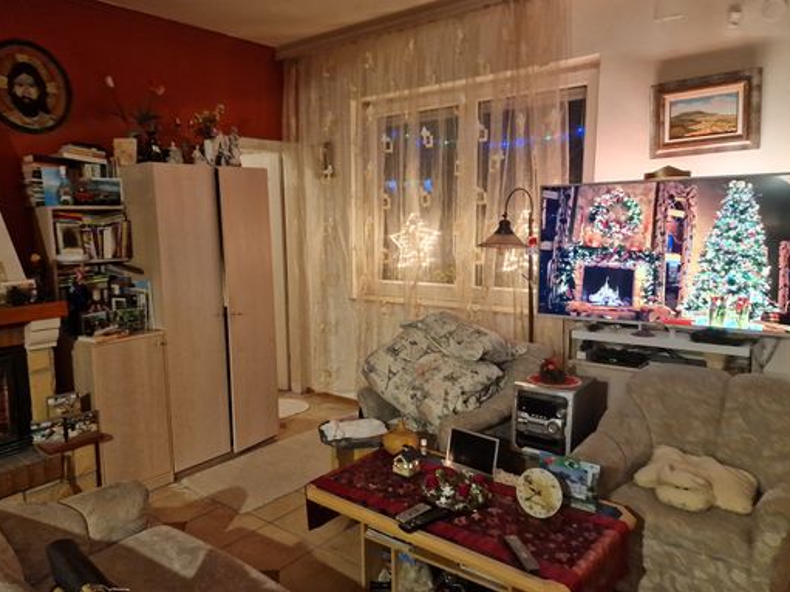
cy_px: 298
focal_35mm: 27
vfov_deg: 51.3
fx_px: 616
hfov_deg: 65.0
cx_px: 335
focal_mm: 6.4
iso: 640
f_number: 1.8
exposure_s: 1/40
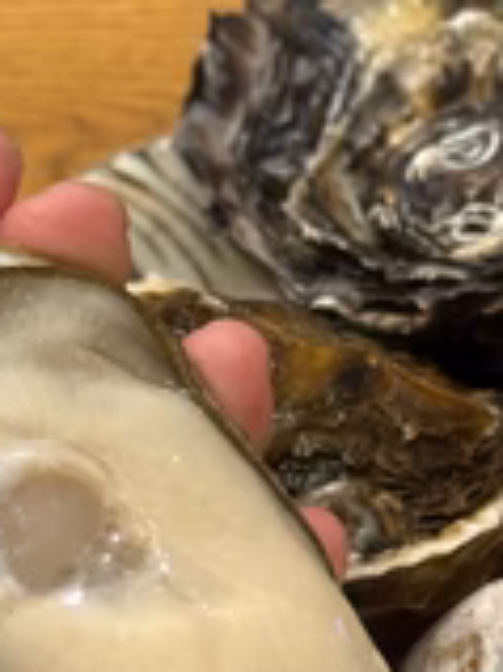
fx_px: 2347
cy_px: 406
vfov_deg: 16.3
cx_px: 334
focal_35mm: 121
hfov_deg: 12.2
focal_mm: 6.76
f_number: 1.78
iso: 250
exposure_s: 1/50
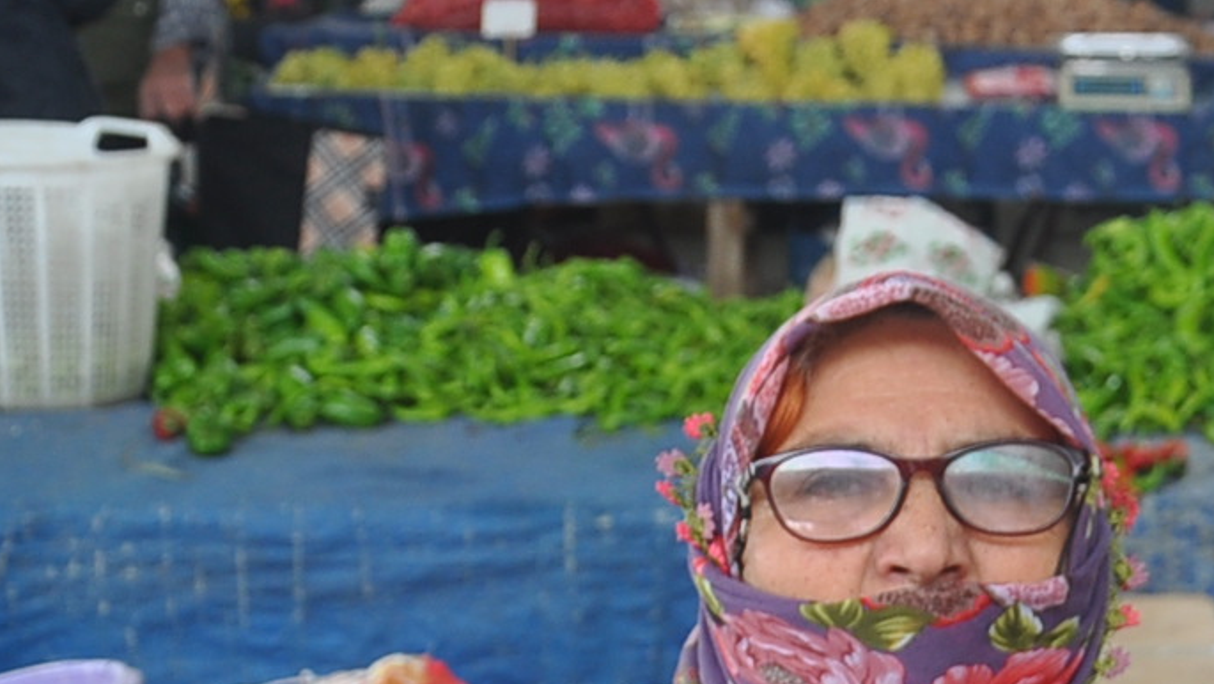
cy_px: 1021
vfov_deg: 10.8
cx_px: 918
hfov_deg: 19.6
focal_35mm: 108
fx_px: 3478
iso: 200
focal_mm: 22
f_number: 4
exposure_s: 1/60
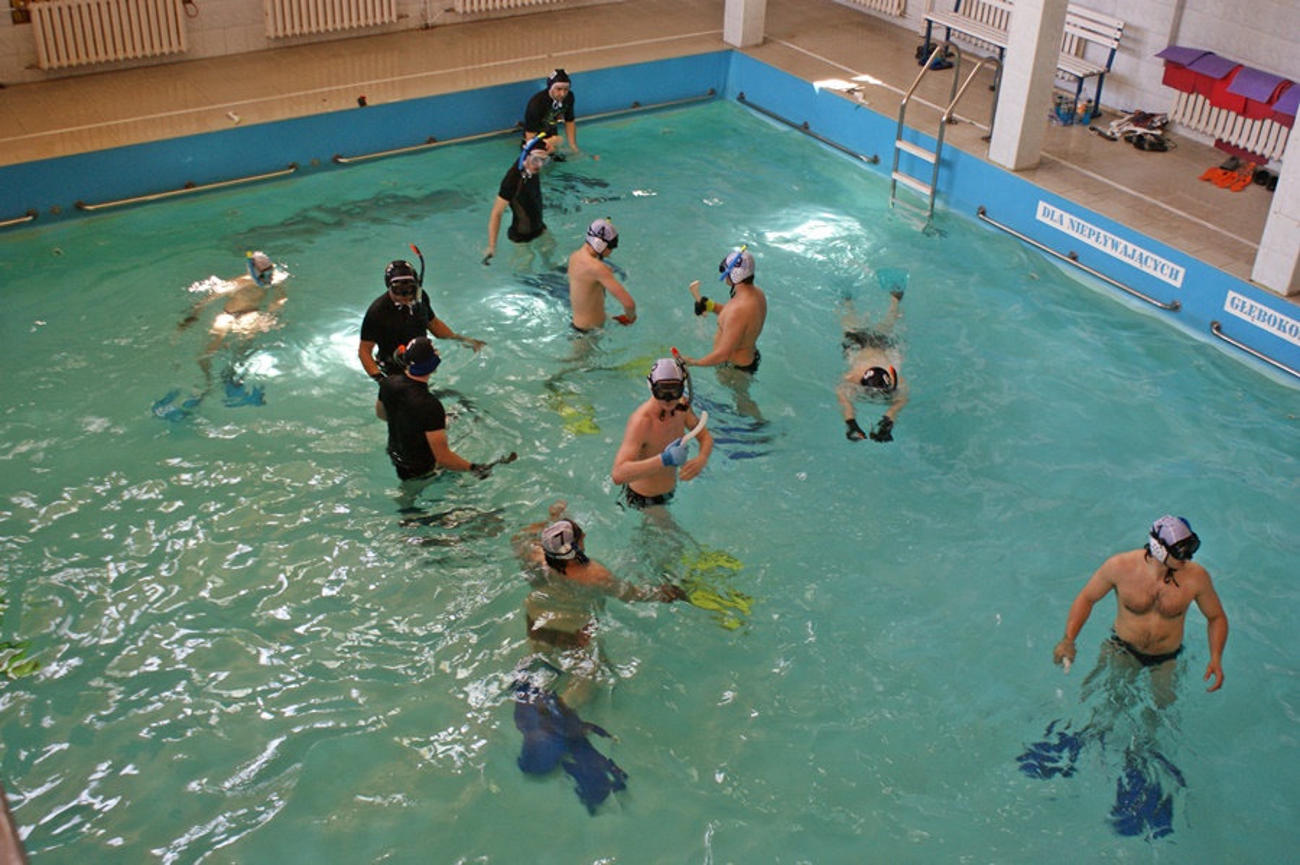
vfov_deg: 34.2
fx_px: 1408
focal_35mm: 39
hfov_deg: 49.6
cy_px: 432
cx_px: 650
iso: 400
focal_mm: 26
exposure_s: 1/40
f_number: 4.5
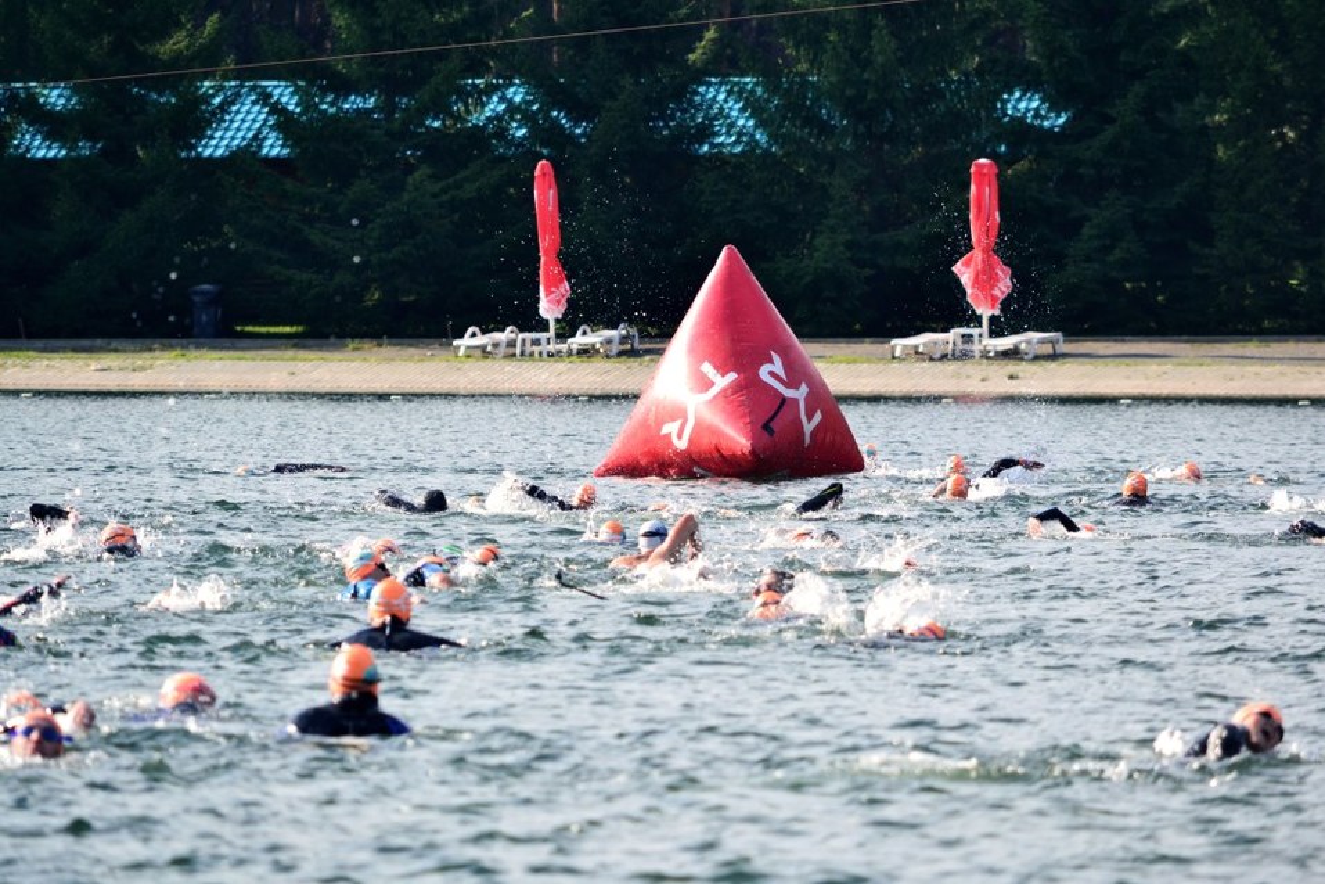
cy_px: 442
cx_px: 662
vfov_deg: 3.1
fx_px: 16561
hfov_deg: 4.6
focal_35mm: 450
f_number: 8
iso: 400
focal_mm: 300
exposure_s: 1/640
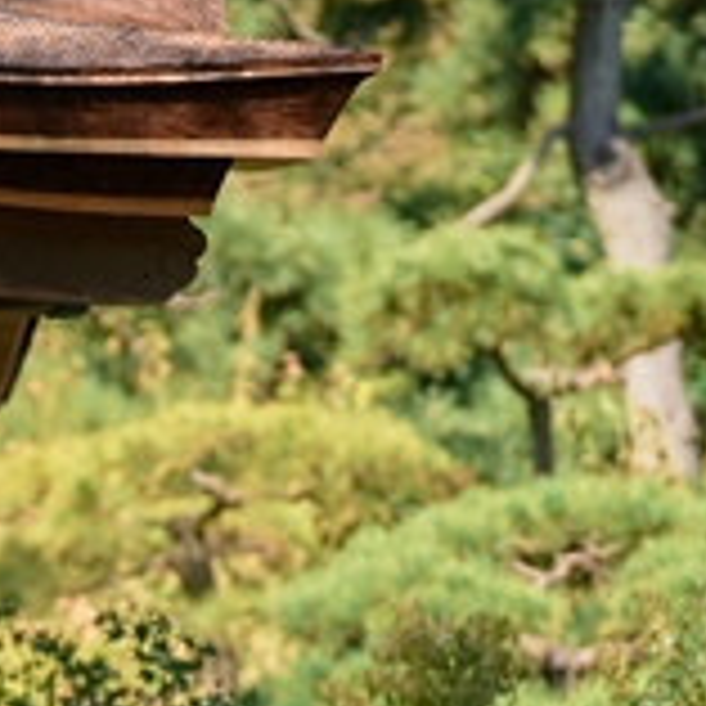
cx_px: -971
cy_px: 589
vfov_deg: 6.3
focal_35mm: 278
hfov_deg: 6.0
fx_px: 6415
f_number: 1.8
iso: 64
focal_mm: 50
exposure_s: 1/3200
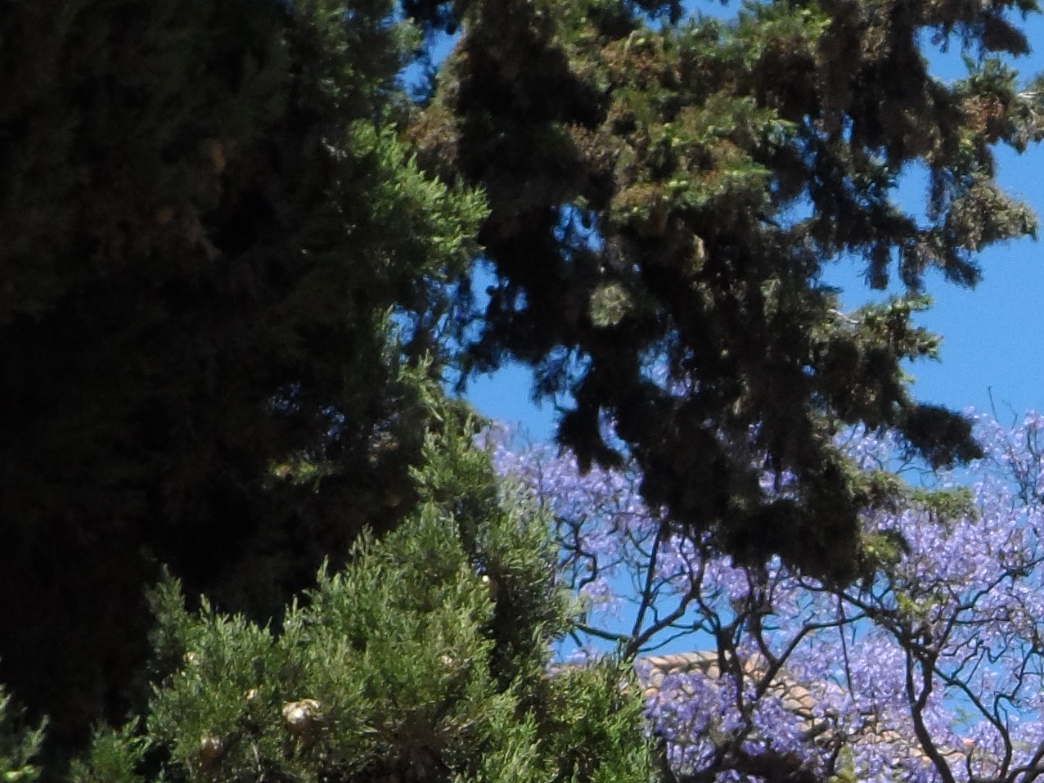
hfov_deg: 7.9
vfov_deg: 6.1
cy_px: 1087
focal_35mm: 242
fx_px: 7299
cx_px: 1826
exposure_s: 1/500
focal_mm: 12
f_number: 4.1
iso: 80
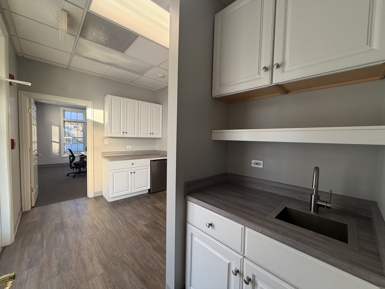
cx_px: 192
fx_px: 156
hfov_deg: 102.1
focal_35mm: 14
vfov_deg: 85.7
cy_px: 144
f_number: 2.2
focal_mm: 2.22
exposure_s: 1/120
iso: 160
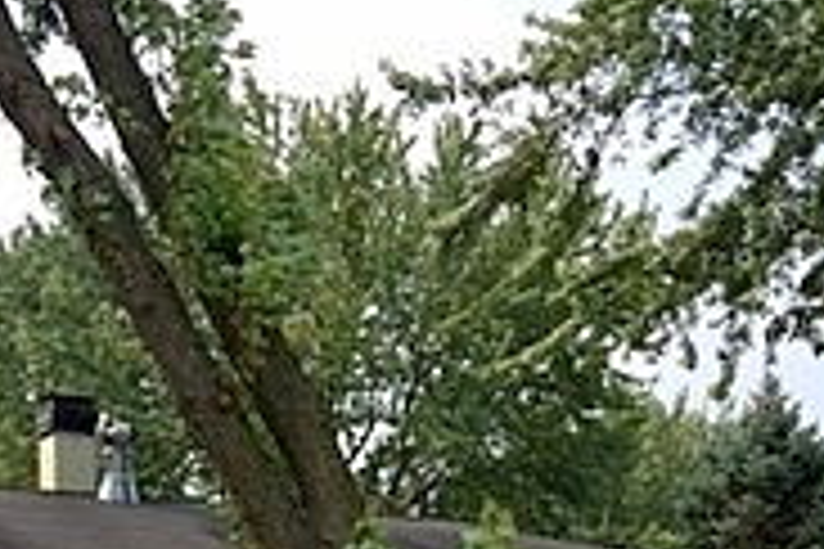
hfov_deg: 25.5
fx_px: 1808
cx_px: 261
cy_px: 972
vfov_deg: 15.1
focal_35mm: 79
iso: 32
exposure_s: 1/989
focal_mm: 4.15
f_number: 2.2
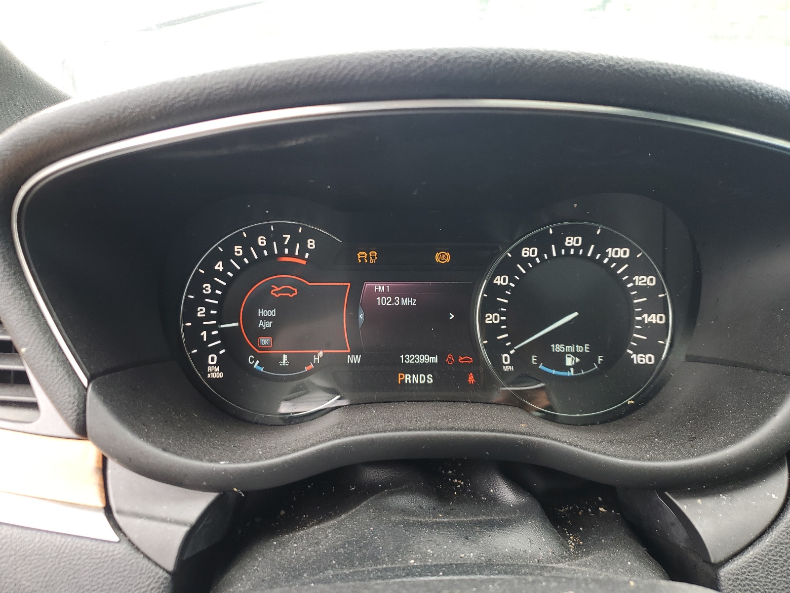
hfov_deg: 67.3
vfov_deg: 53.1
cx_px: 395
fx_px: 593
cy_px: 296
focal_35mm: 26
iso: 51
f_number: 1.5
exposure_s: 1/60.2
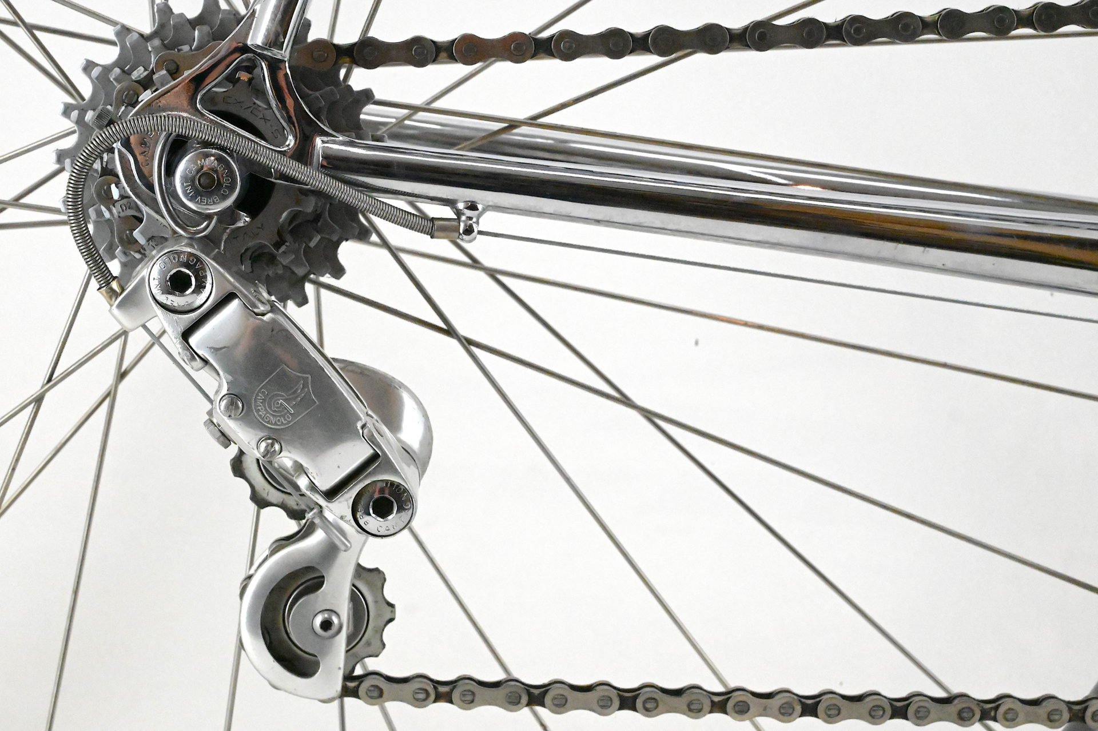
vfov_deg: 19.4
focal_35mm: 70
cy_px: 366
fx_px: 2134
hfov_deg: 28.9
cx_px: 549
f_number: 20
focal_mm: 70
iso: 25600
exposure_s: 1/640
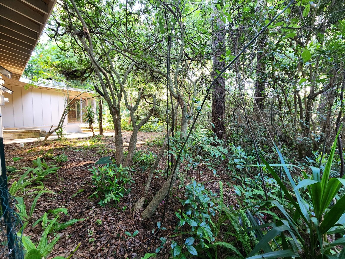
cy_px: 130
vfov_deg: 89.9
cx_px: 172
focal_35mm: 13
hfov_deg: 106.2
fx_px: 130
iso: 320
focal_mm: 2.2
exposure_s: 1/30
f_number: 2.2
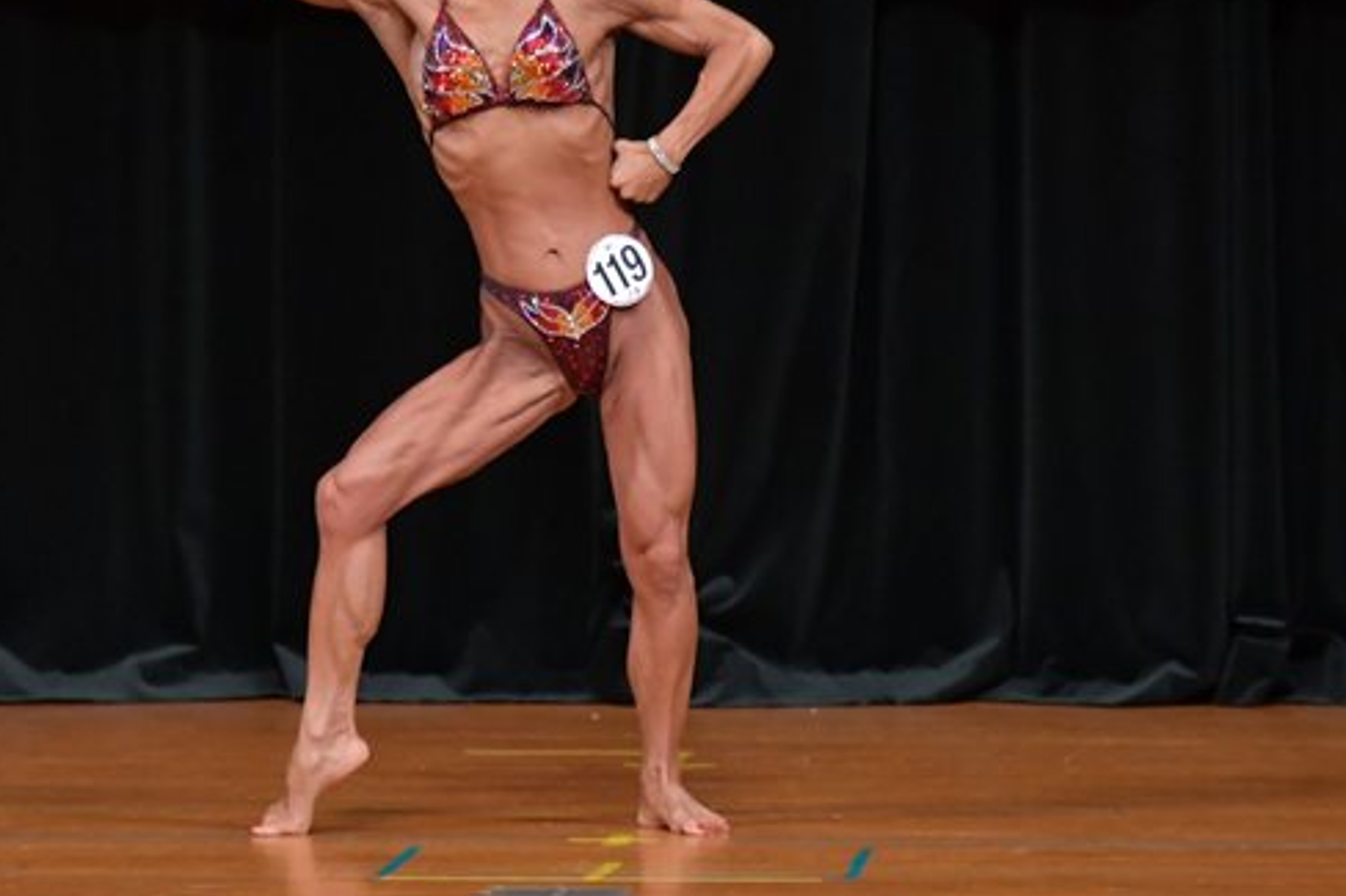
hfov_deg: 4.3
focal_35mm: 476
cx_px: 523
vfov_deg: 2.9
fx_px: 17790
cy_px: 229
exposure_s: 1/400
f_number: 5.6
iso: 4000
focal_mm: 200
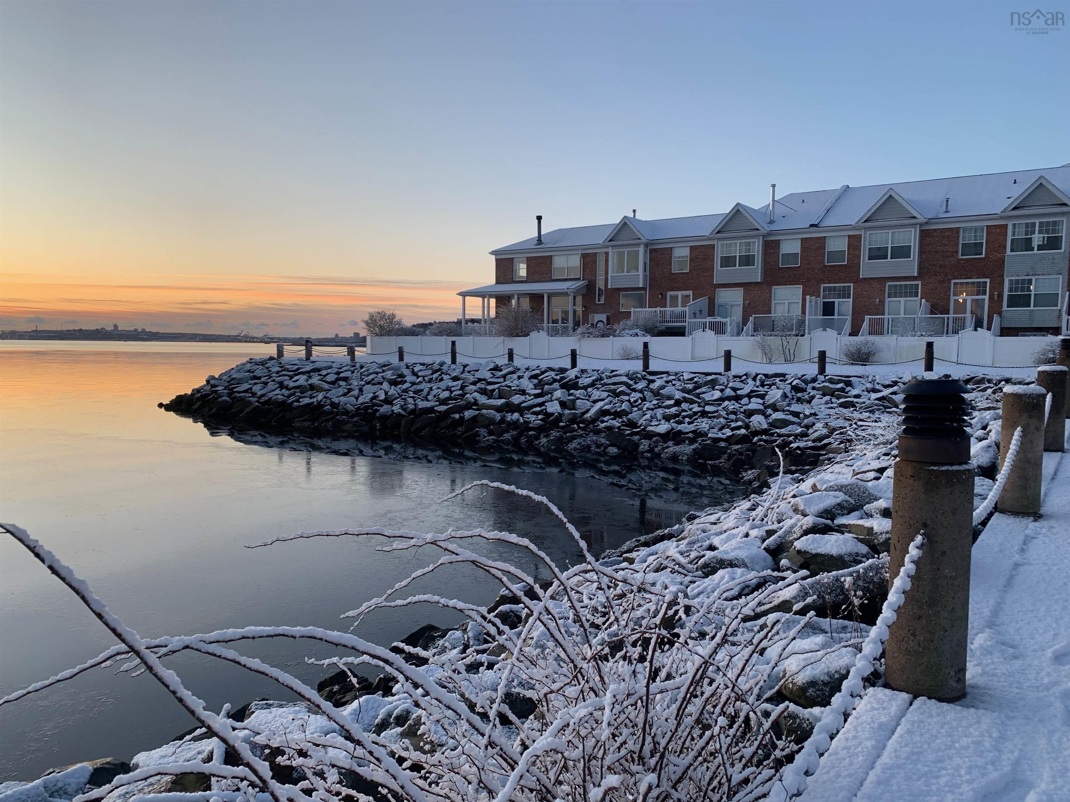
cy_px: 401
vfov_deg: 53.1
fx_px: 804
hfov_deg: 67.3
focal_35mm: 26
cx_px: 535
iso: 32
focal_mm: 4.25
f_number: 1.8
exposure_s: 1/122
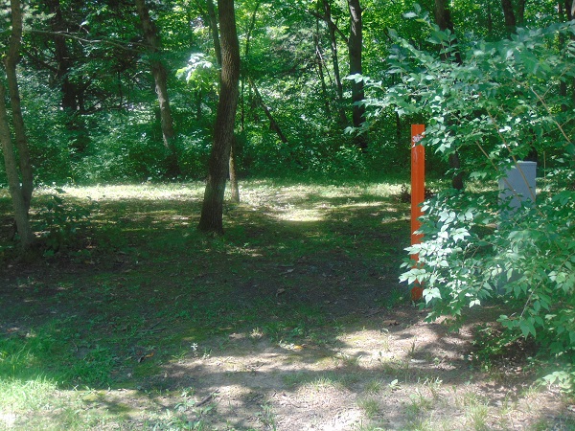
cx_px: 288
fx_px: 831
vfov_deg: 29.1
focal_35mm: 50
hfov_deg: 38.2
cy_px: 216
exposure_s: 1/125
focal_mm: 9
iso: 80
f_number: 3.5
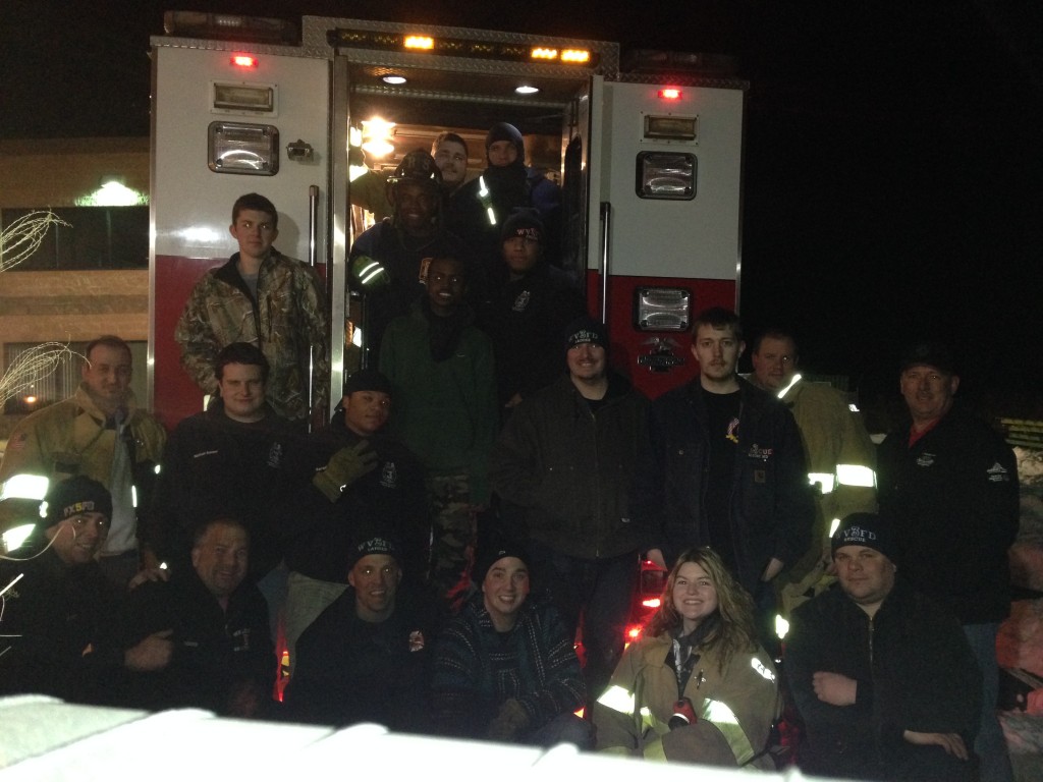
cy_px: 391
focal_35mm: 33
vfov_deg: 42.9
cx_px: 522
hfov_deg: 55.4
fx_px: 994
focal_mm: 4.12
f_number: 2.4
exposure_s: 1/16
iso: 400
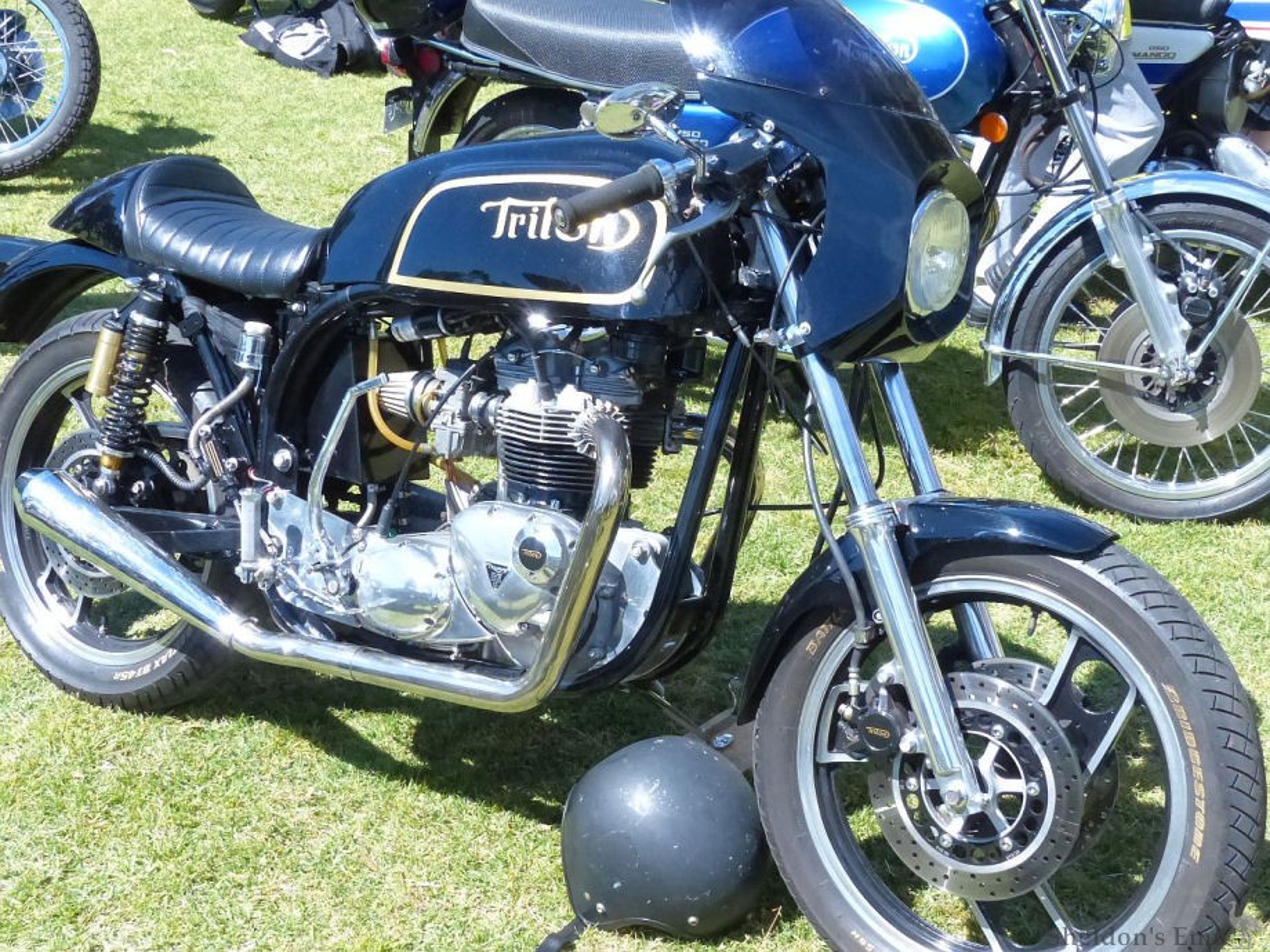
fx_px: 1834
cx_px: 635
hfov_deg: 38.2
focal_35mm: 50
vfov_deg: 29.1
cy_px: 476
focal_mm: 9.1
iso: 800
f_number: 5
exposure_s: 1/1600
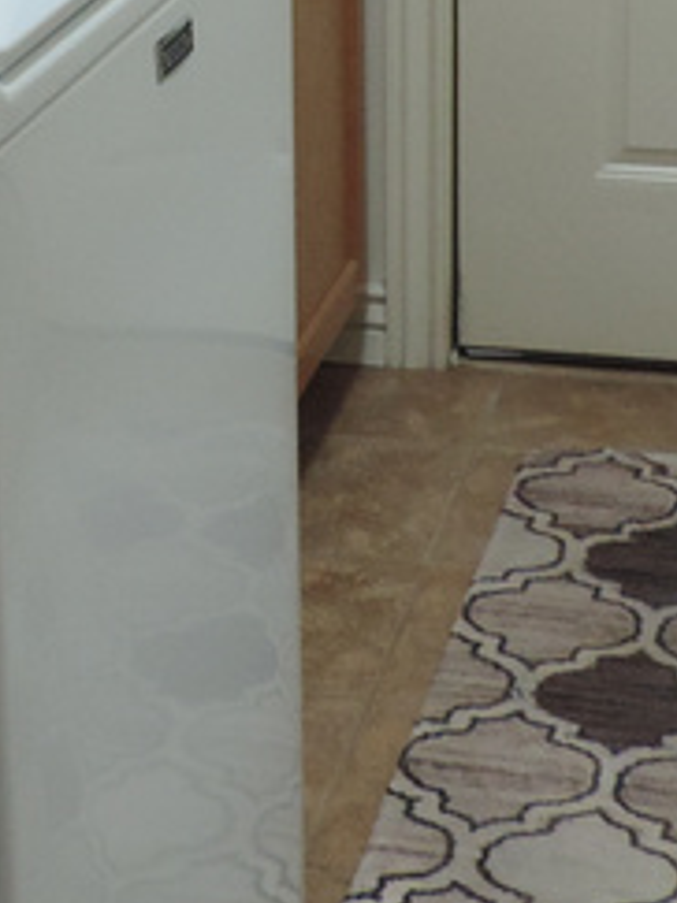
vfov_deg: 19.0
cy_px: 52
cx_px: 205
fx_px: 2636
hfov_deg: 14.6
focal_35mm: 101
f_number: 3
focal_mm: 4.3
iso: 360
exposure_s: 1/60
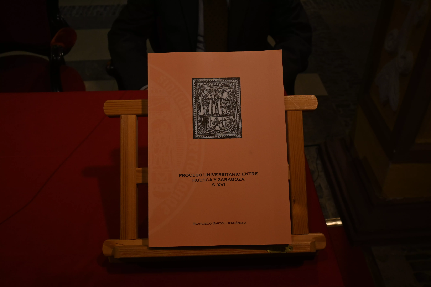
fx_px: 413
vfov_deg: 38.4
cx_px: 216
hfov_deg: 55.1
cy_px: 144
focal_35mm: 34
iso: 800
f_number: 7.1
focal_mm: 23
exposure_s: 1/200
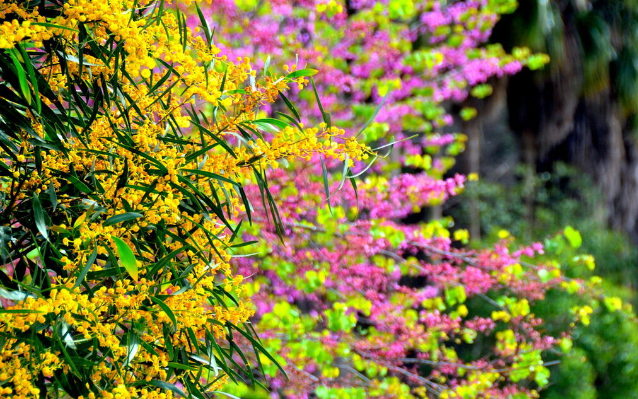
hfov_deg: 7.2
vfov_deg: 4.5
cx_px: 389
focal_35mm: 290
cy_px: 163
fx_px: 5044
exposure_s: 1/400
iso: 400
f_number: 5.6
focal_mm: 150
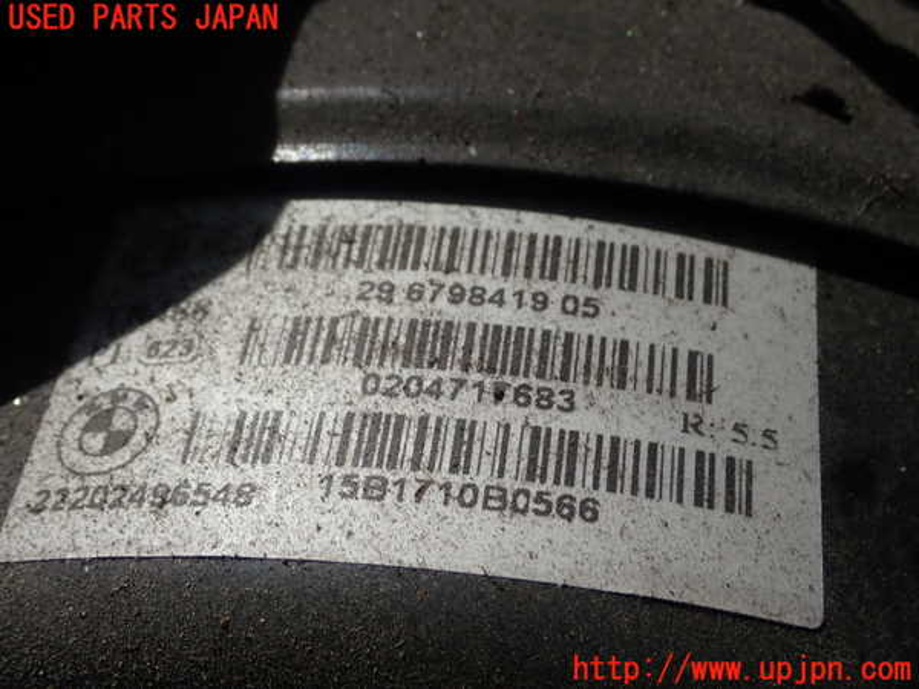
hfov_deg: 36.2
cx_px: 460
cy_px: 344
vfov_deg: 27.5
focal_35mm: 53
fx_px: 1407
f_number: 4.5
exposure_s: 1/125
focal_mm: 9.61
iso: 100
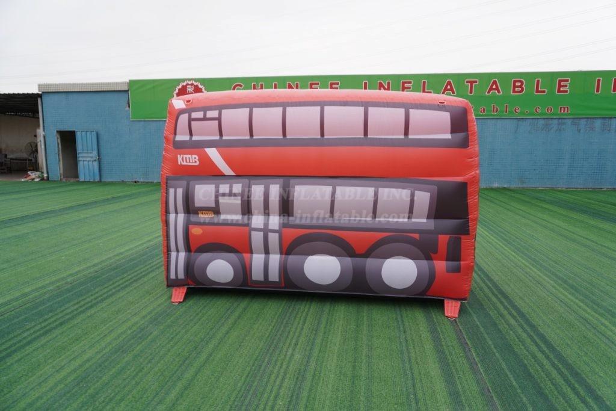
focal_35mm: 24
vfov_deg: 53.1
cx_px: 308
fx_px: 411
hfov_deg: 73.7
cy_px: 206
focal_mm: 16
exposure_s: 1/60
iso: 100
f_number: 5
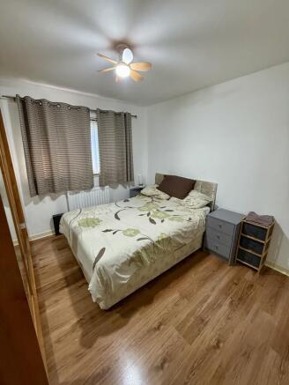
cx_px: 144
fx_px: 156
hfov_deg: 85.7
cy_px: 192
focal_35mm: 14
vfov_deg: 102.0
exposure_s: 1/99
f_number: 2.2
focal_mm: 2.22
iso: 320
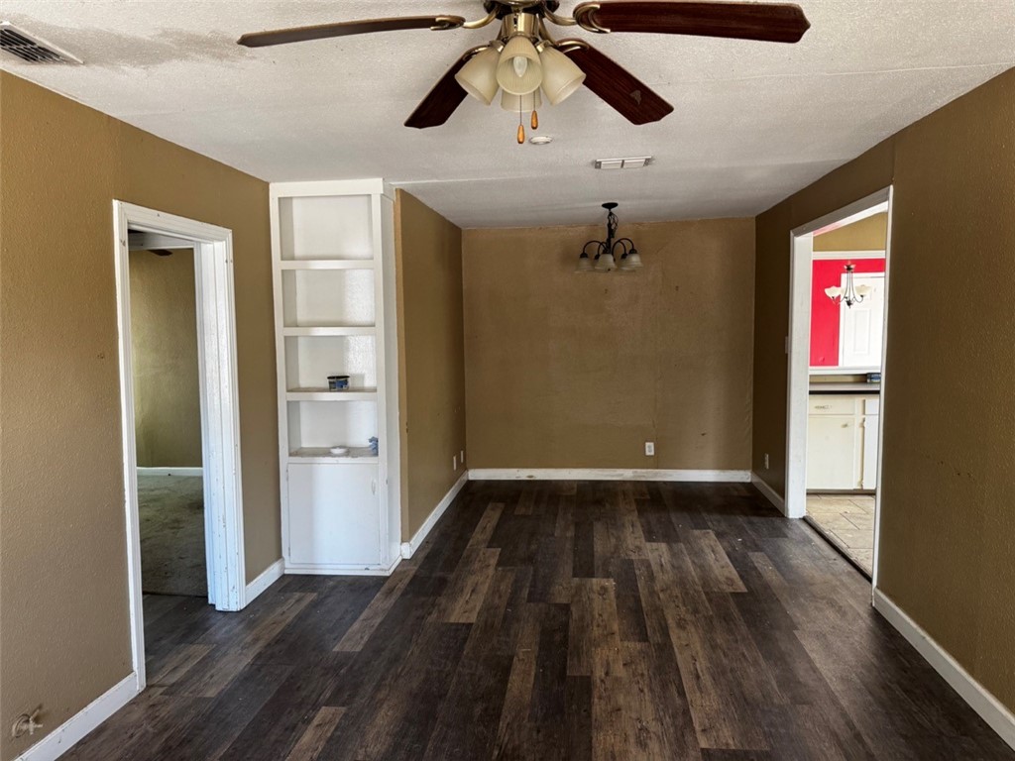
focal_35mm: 24
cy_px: 380
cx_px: 508
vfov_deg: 56.8
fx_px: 704
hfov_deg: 71.6
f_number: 1.78
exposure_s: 1/60
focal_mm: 6.76
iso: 250
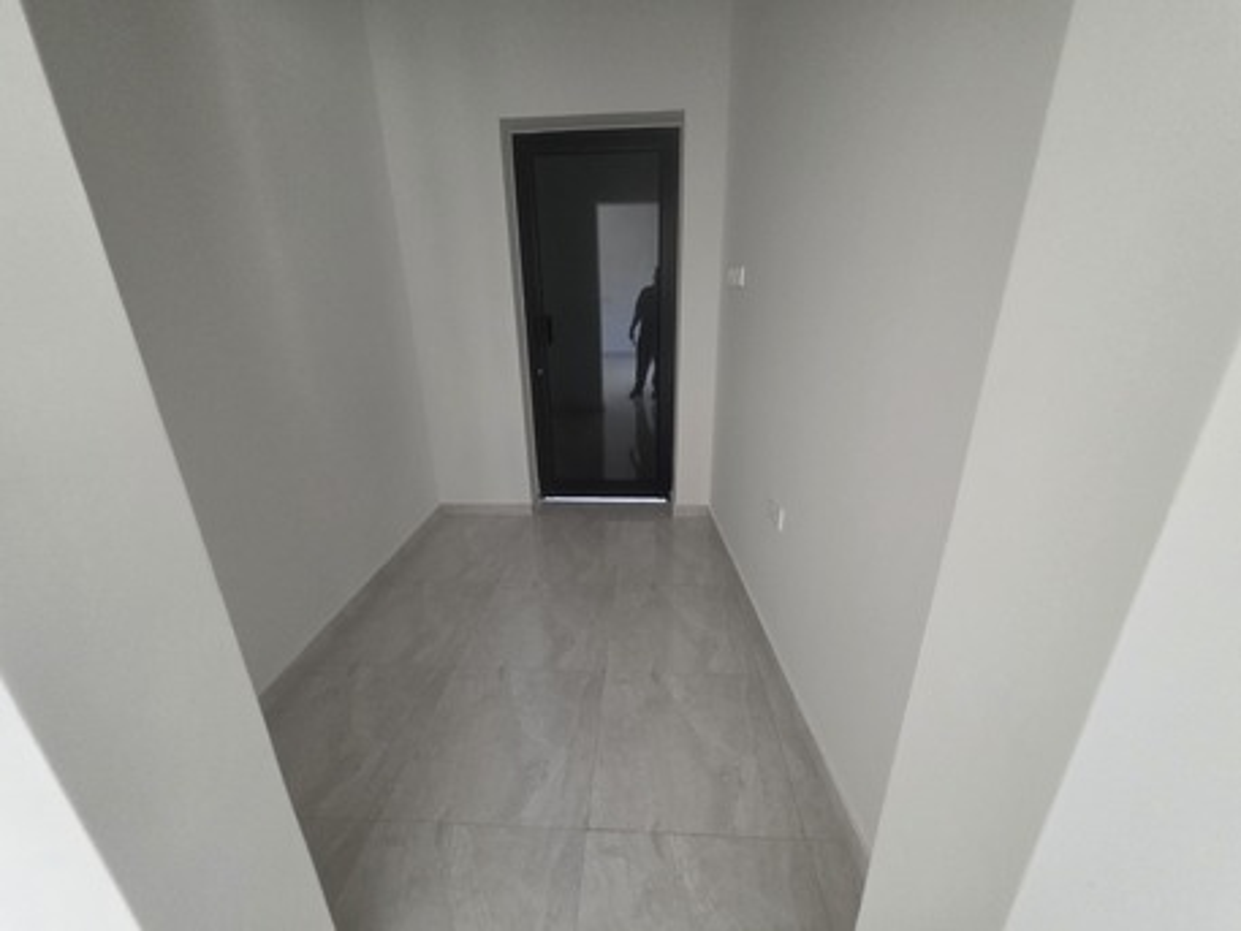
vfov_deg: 89.9
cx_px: 620
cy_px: 466
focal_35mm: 13
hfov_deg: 106.2
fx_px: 466
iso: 200
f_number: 1.9
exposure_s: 1/50
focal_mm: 2.2
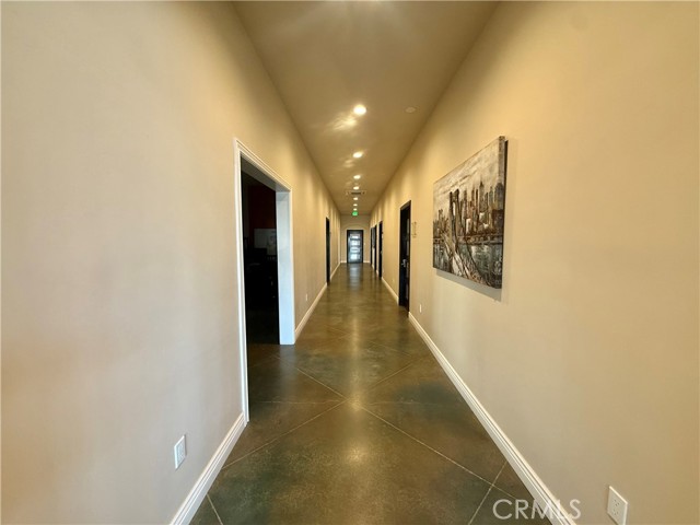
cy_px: 262
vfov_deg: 85.7
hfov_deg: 102.1
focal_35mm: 14
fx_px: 283
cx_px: 350
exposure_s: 1/60
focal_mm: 2.22
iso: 400
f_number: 2.2
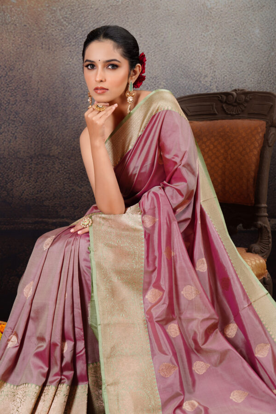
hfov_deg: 19.5
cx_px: 138
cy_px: 207
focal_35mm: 70
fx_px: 805
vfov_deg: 28.8
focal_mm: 70
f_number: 7.1
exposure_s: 1/160
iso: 125
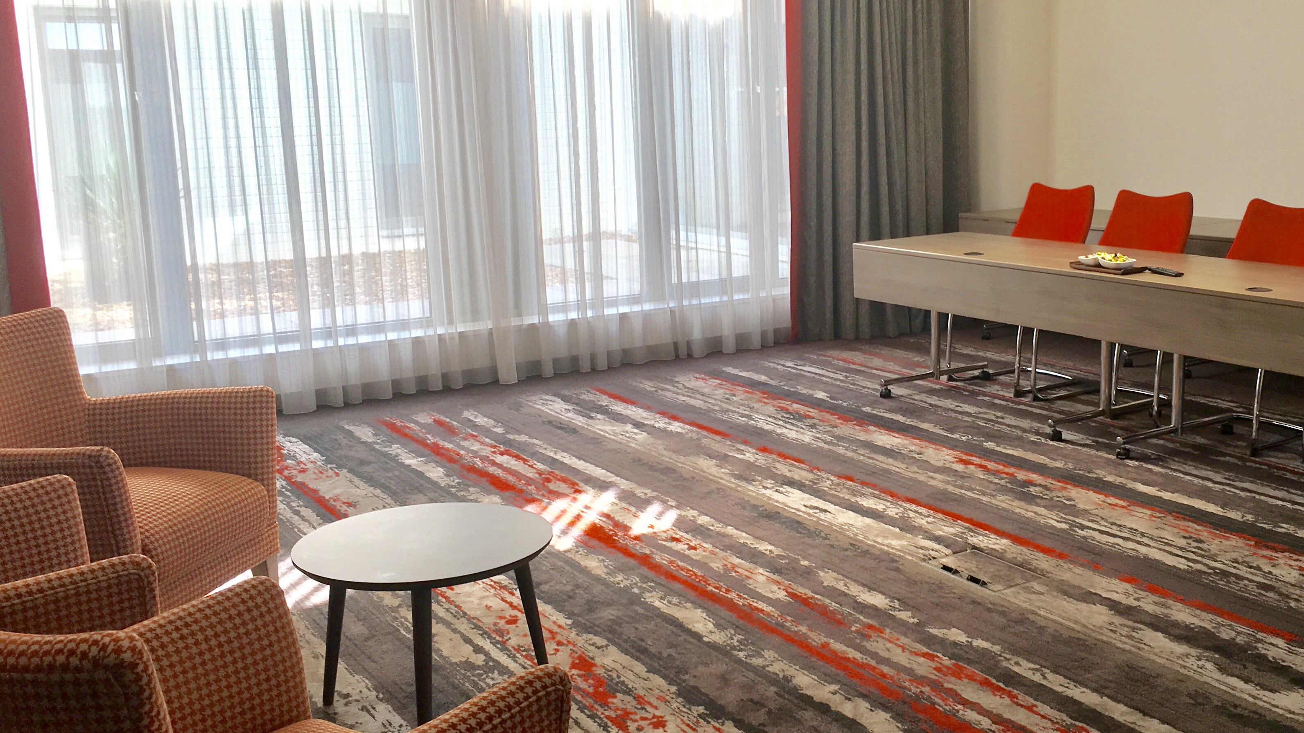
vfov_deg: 29.7
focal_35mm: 40
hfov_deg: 50.1
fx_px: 1383
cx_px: 799
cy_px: 353
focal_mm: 4.15
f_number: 2.2
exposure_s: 1/50
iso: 25
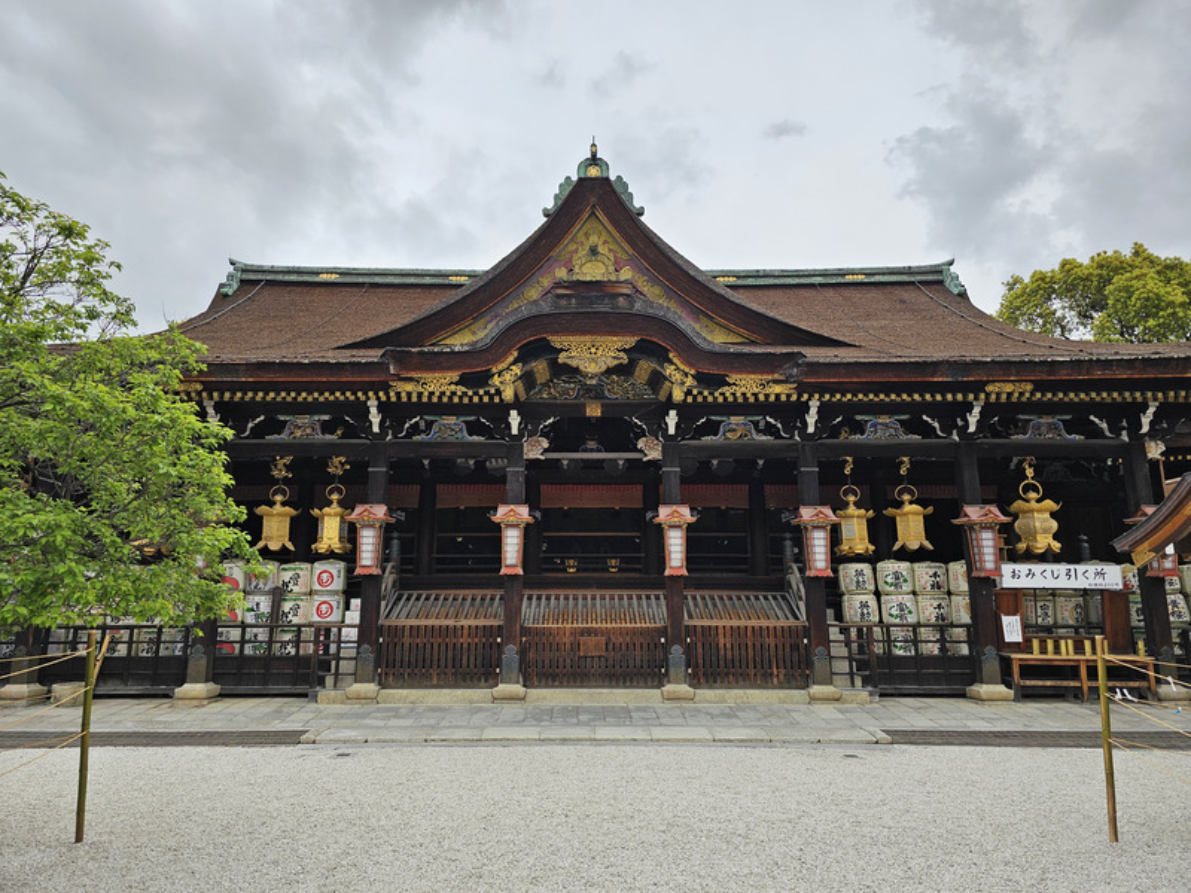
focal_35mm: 23
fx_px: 791
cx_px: 596
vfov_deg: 58.9
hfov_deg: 73.9
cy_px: 446
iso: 16
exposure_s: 1/550
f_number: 1.7
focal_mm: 6.3
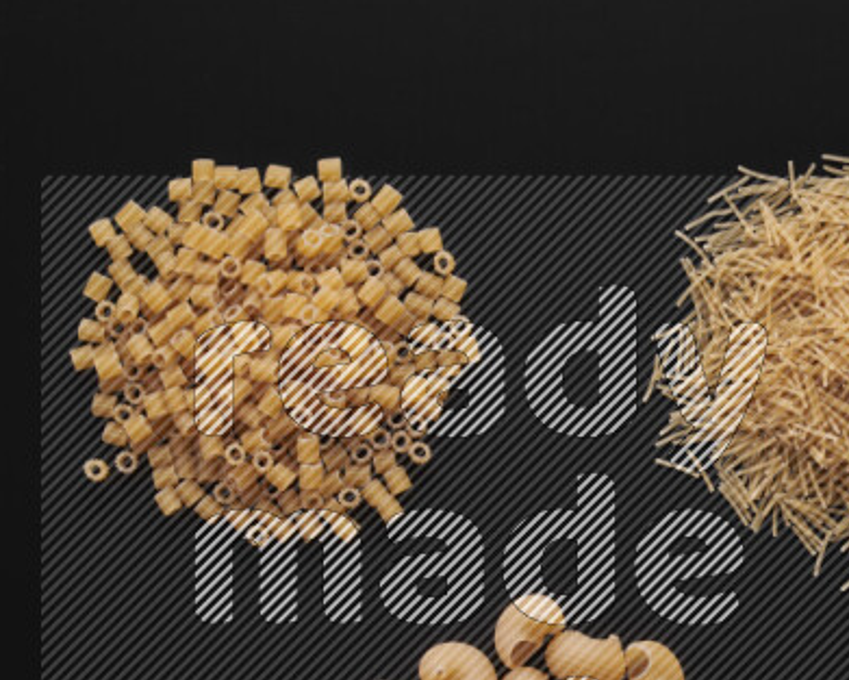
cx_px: 582
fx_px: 2413
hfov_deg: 19.9
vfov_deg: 15.9
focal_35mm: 96
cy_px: 550
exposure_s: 1/100
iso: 100
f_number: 8
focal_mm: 50
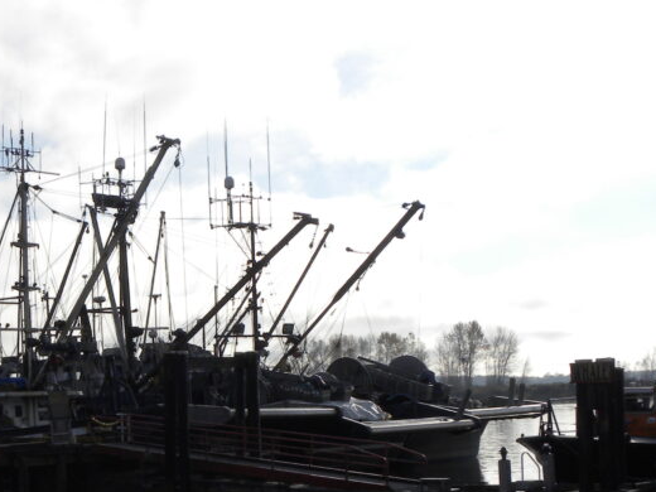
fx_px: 1232
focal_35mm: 65
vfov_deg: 22.2
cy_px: 424
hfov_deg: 29.0
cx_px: 105
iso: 64
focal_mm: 5.9
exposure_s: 1/373
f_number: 6.3
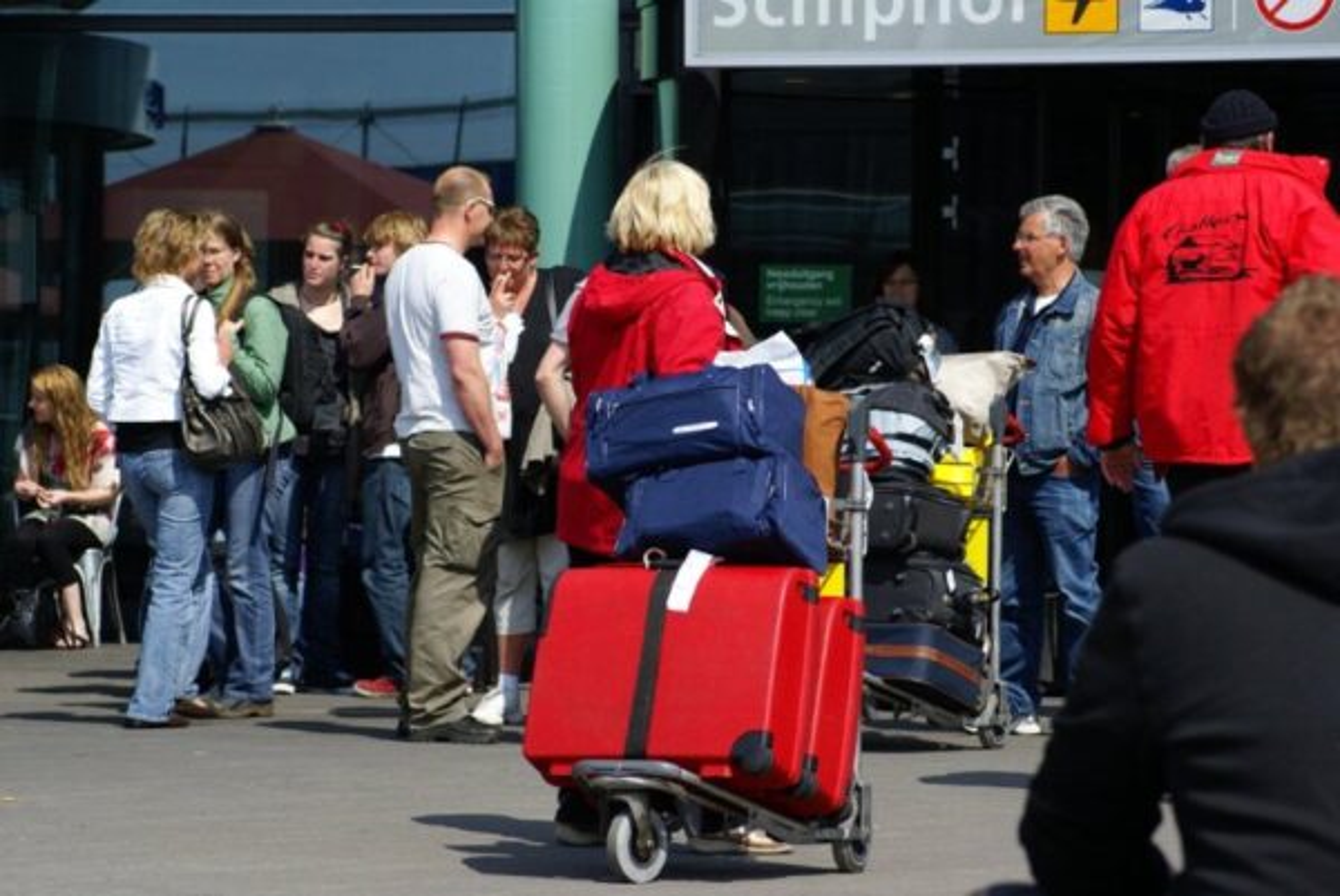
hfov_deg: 10.2
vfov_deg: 6.8
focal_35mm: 202
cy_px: 448
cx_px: 670
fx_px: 7543
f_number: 8
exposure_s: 1/320
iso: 100
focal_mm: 135
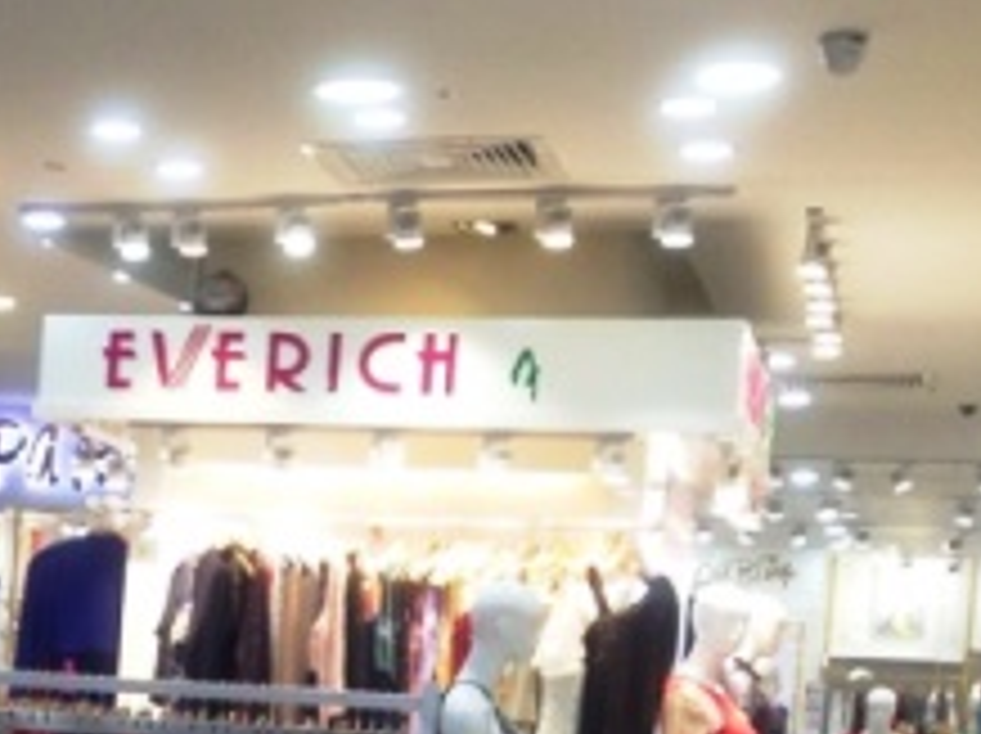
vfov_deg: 14.9
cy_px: 784
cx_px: -184
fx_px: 2746
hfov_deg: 19.2
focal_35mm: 97
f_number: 2.4
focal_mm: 4.13
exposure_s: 1/40
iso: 64
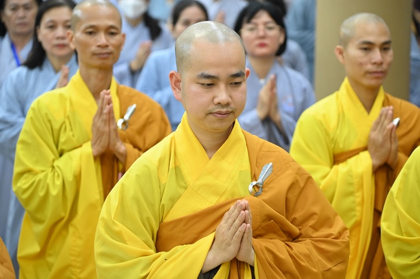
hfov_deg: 17.1
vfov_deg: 11.4
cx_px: 210
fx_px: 1399
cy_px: 140
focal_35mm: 120
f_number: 4
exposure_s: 1/50
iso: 2500
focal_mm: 120
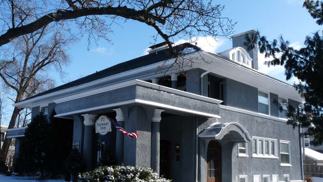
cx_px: 164
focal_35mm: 40
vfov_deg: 29.6
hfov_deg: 50.5
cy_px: 111
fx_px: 343
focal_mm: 6.4
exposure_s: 1/400
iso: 100
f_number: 5.6
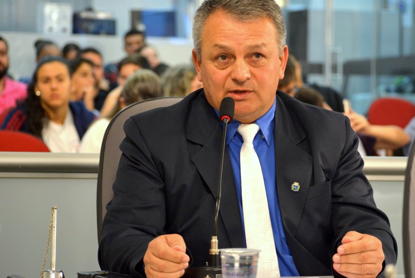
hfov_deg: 13.2
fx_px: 1800
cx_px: 219
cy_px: 135
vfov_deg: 8.8
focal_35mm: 156
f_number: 4.8
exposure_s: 1/60
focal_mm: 90
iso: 720
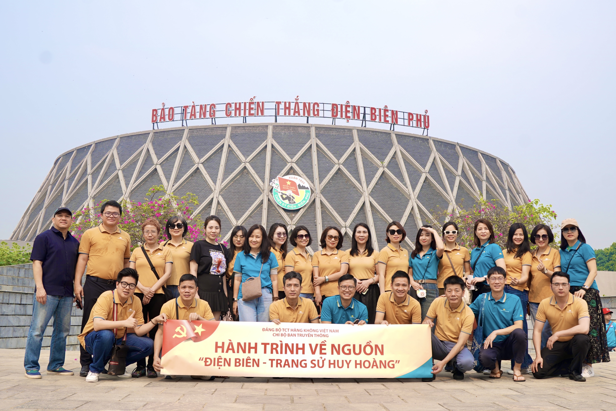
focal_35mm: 36
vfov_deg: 36.9
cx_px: 308
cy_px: 206
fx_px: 616
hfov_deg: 53.1
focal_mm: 24
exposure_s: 1/125
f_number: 6.3
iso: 50
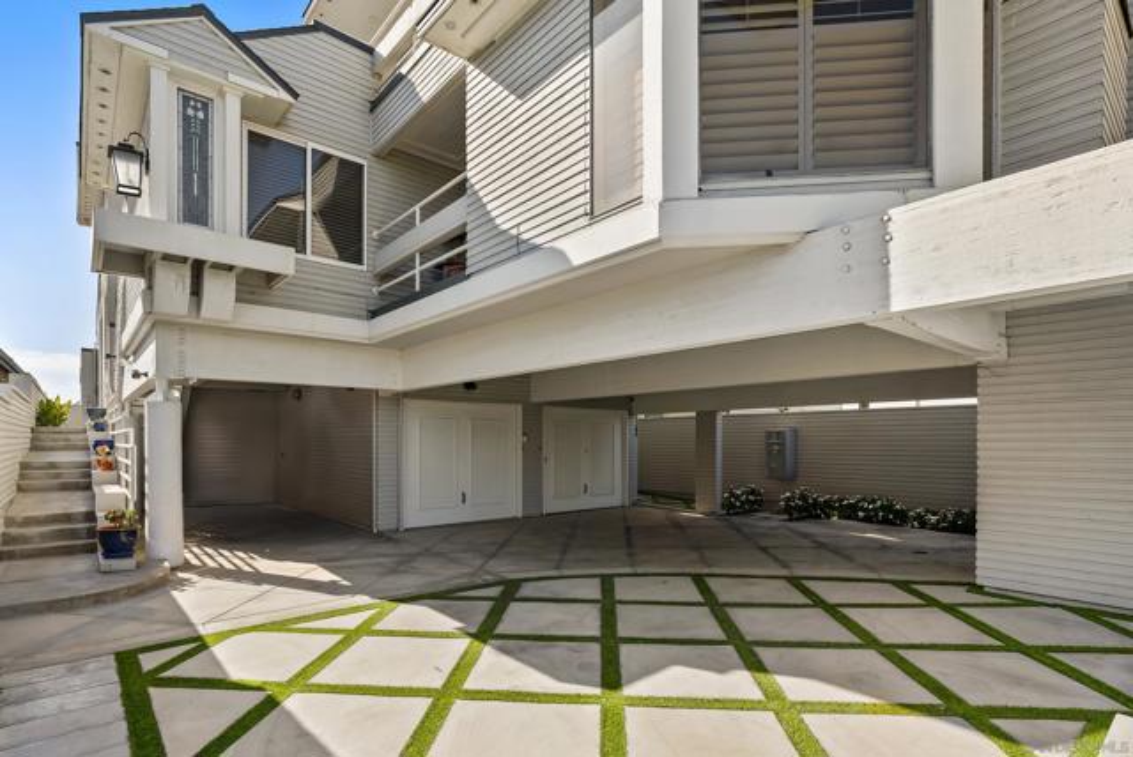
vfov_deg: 70.6
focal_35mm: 17
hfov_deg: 93.2
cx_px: 566
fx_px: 536
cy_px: 378
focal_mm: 17
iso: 500
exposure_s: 1/320
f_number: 8
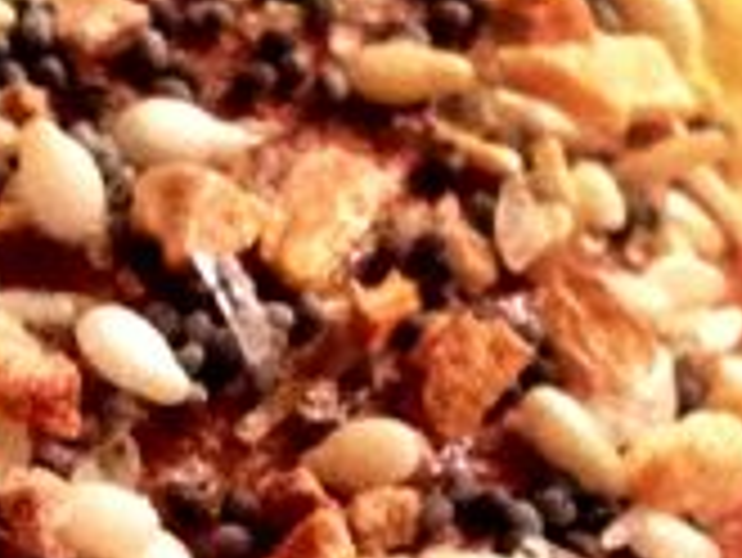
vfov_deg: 5.4
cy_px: 1012
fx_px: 5835
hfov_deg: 7.3
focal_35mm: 272
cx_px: 76
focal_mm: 4.28
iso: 320
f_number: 2.4
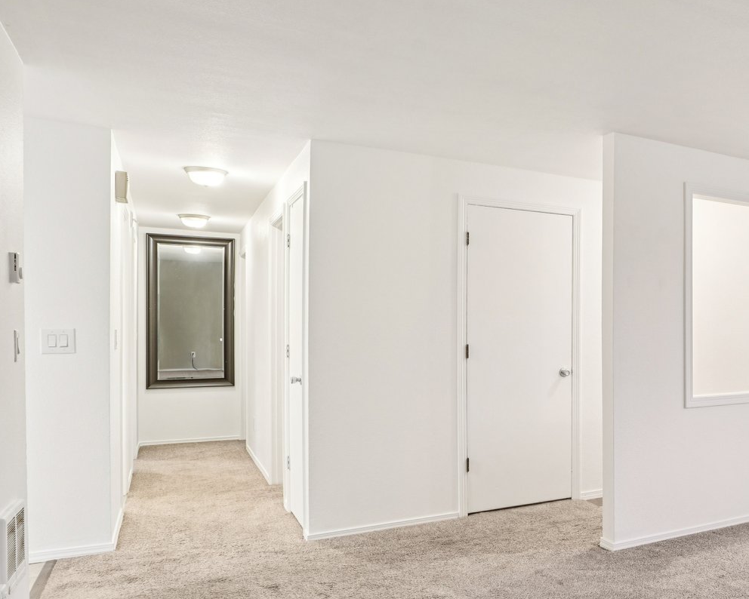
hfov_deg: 48.3
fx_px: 687
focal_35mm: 31
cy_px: 330
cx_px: 731
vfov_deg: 47.1
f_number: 8
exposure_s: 1/3.33
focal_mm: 16
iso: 400
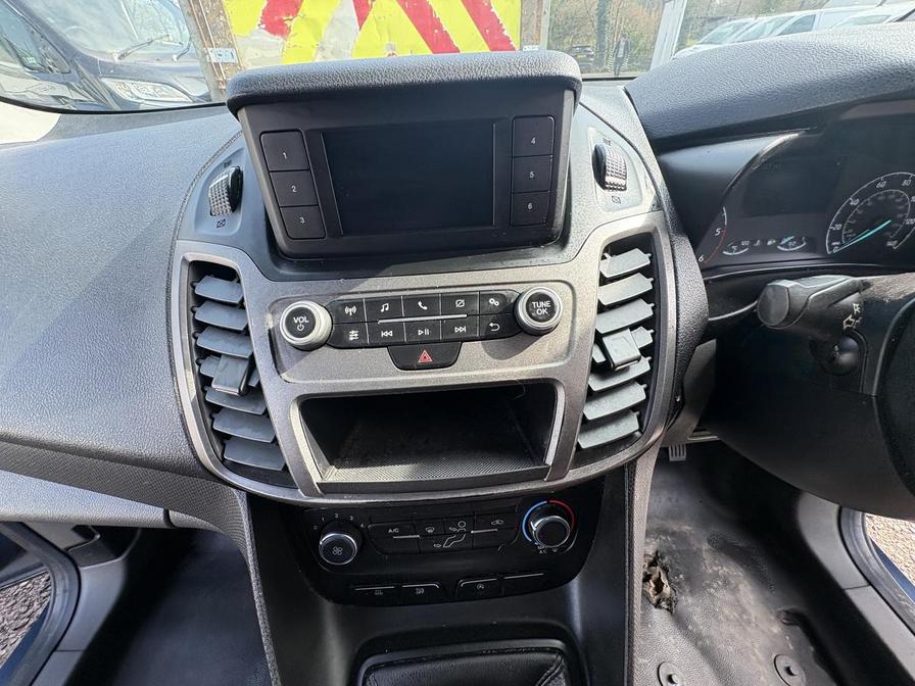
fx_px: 370
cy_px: 343
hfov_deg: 102.1
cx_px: 458
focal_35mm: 14
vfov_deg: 85.7
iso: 100
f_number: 2.2
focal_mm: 2.22
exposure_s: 1/140
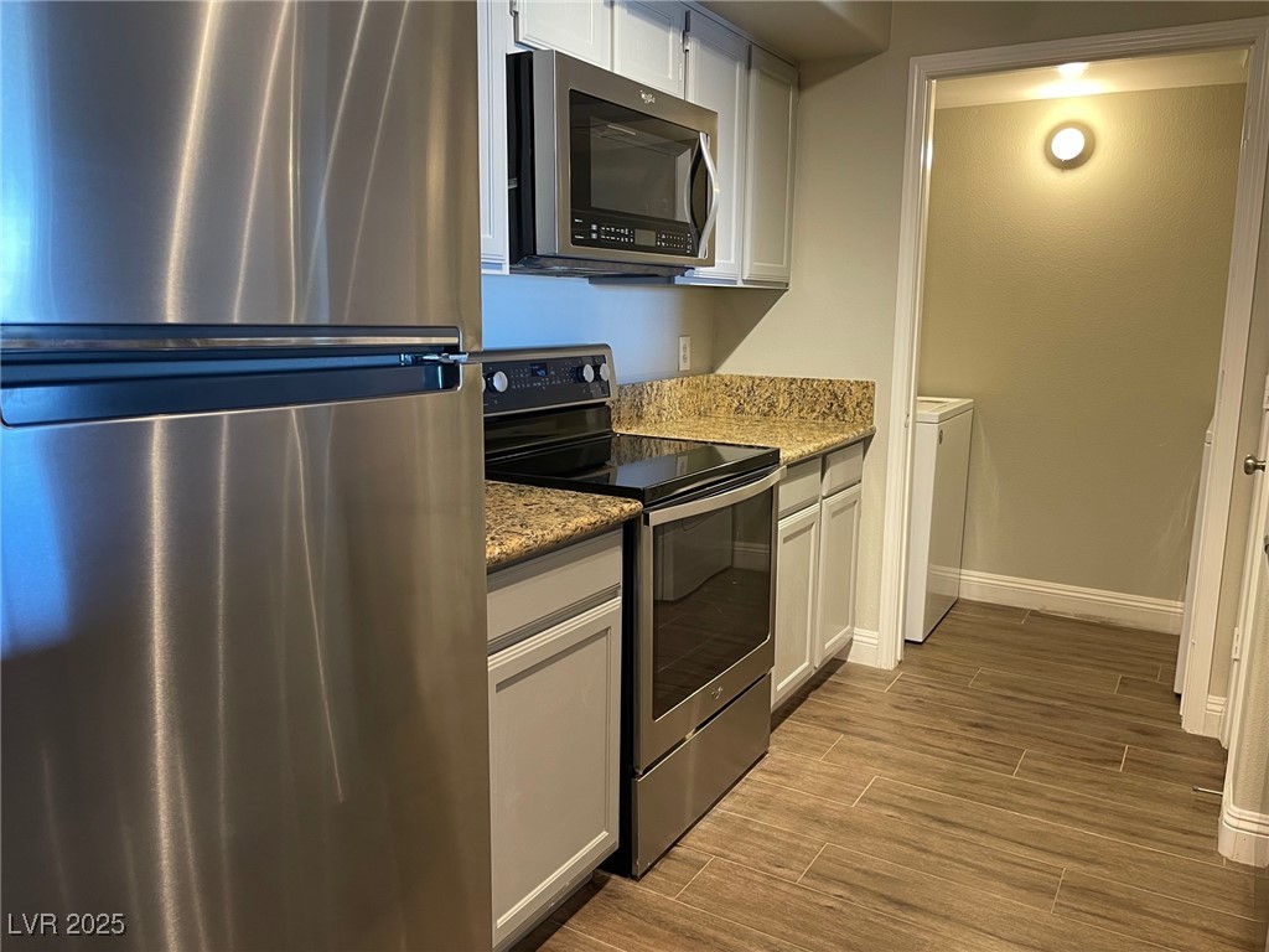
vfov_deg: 53.1
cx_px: 634
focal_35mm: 26
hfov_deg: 67.3
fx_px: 953
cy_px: 476
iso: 200
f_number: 1.6
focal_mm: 5.1
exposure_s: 1/60
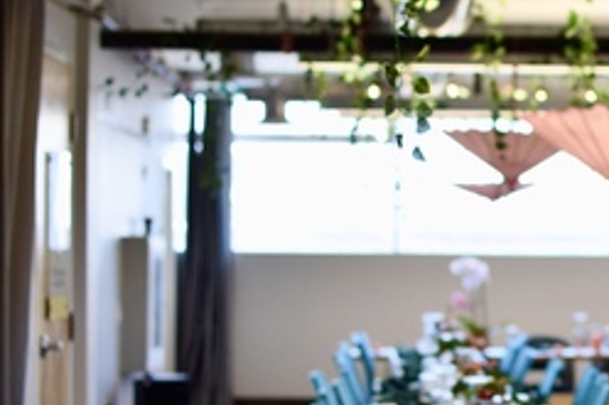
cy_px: 282
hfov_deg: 15.7
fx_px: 2150
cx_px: 653
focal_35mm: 127
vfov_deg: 10.7
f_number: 2.5
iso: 100
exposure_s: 1/80
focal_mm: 35
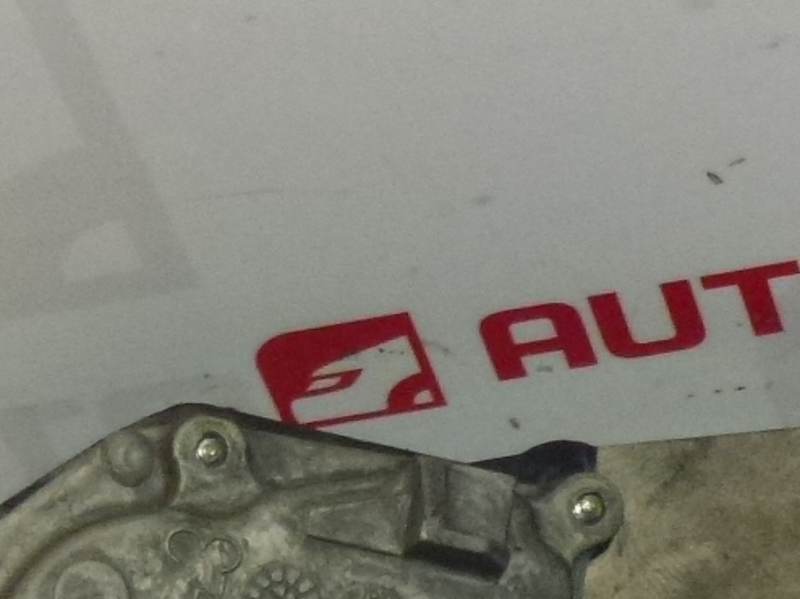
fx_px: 5844
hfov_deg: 7.8
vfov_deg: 5.8
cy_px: 1067
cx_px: 570
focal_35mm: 253
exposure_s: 1/200
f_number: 4.5
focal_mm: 10.9
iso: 400
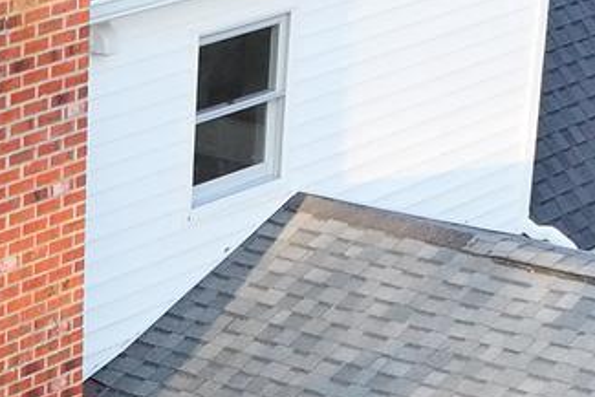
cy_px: 812
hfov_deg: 12.9
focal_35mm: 157
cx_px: -48
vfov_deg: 8.3
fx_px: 2596
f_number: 2.8
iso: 330
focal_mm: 12.29
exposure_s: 1/240
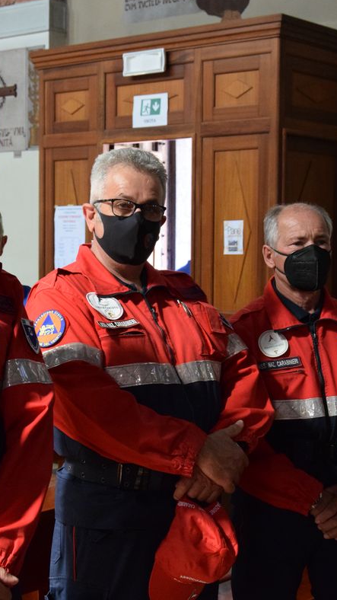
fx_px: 1065
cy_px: 296
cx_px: 158
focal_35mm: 67
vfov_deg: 31.4
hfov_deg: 18.0
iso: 3200
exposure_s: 1/125
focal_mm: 28
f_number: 5.6
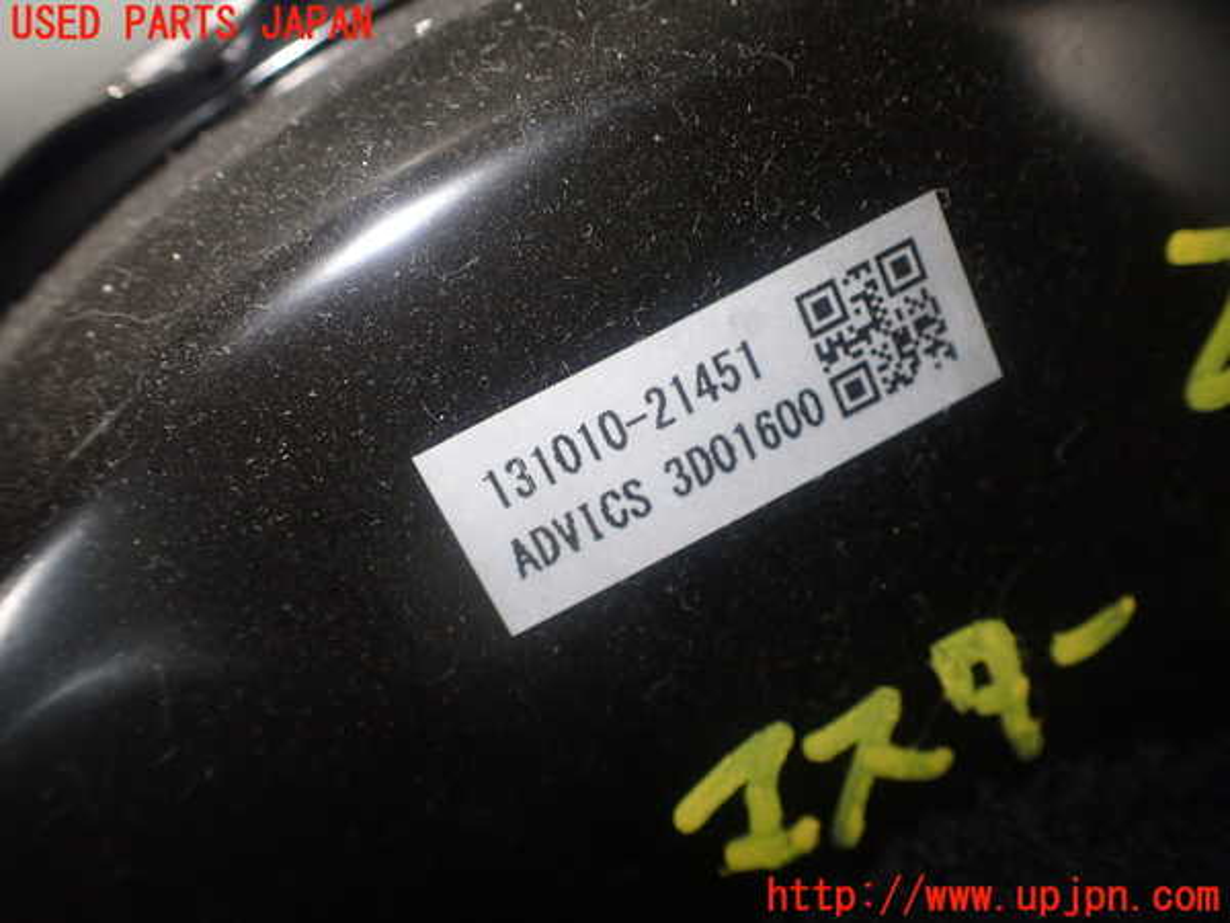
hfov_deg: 60.0
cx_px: 615
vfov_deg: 46.8
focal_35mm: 30
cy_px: 462
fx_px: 1066
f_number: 2.3
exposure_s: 1/125
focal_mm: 5.4
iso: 400
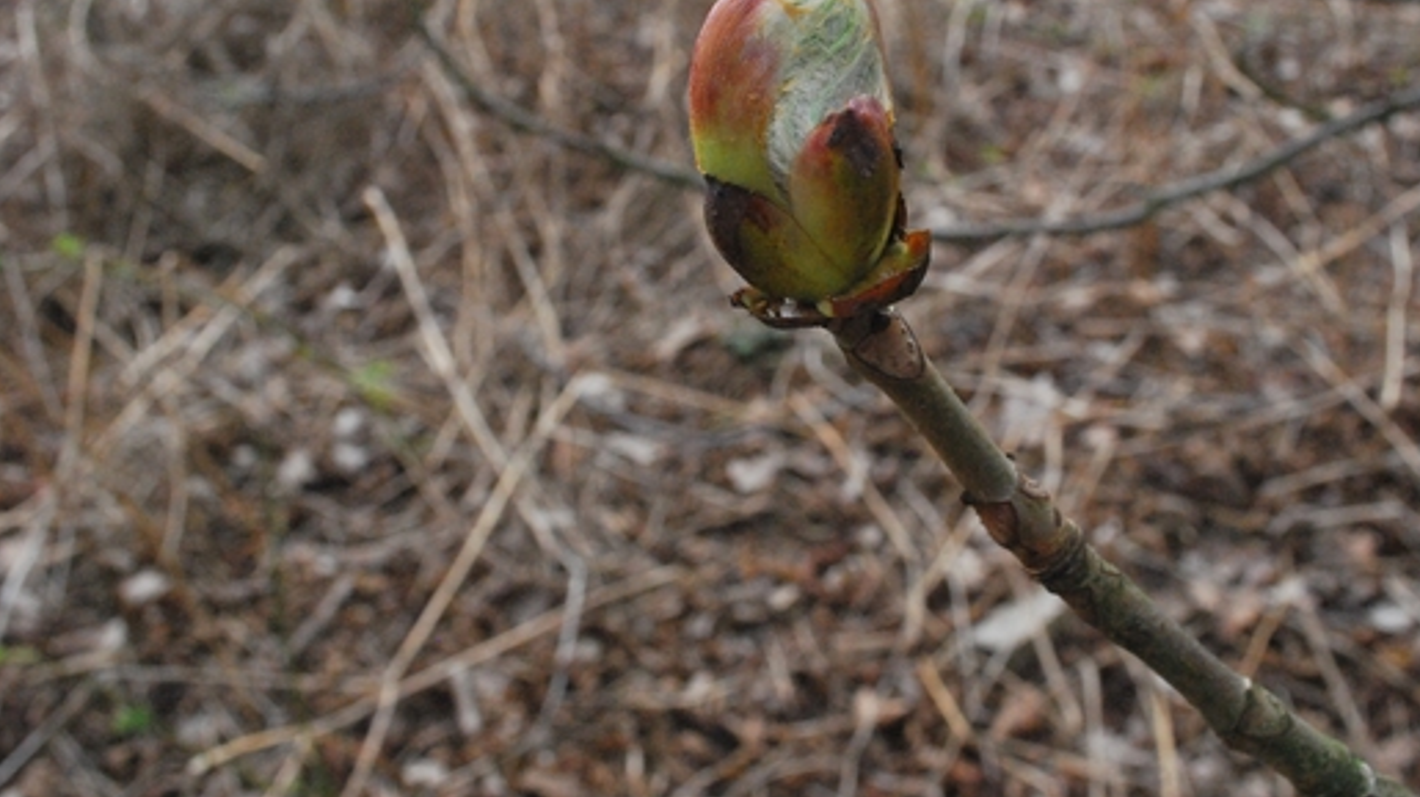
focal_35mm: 44
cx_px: 811
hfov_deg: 46.3
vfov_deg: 26.9
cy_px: 258
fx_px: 1656
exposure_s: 1/400
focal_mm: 24
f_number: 10
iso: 1600
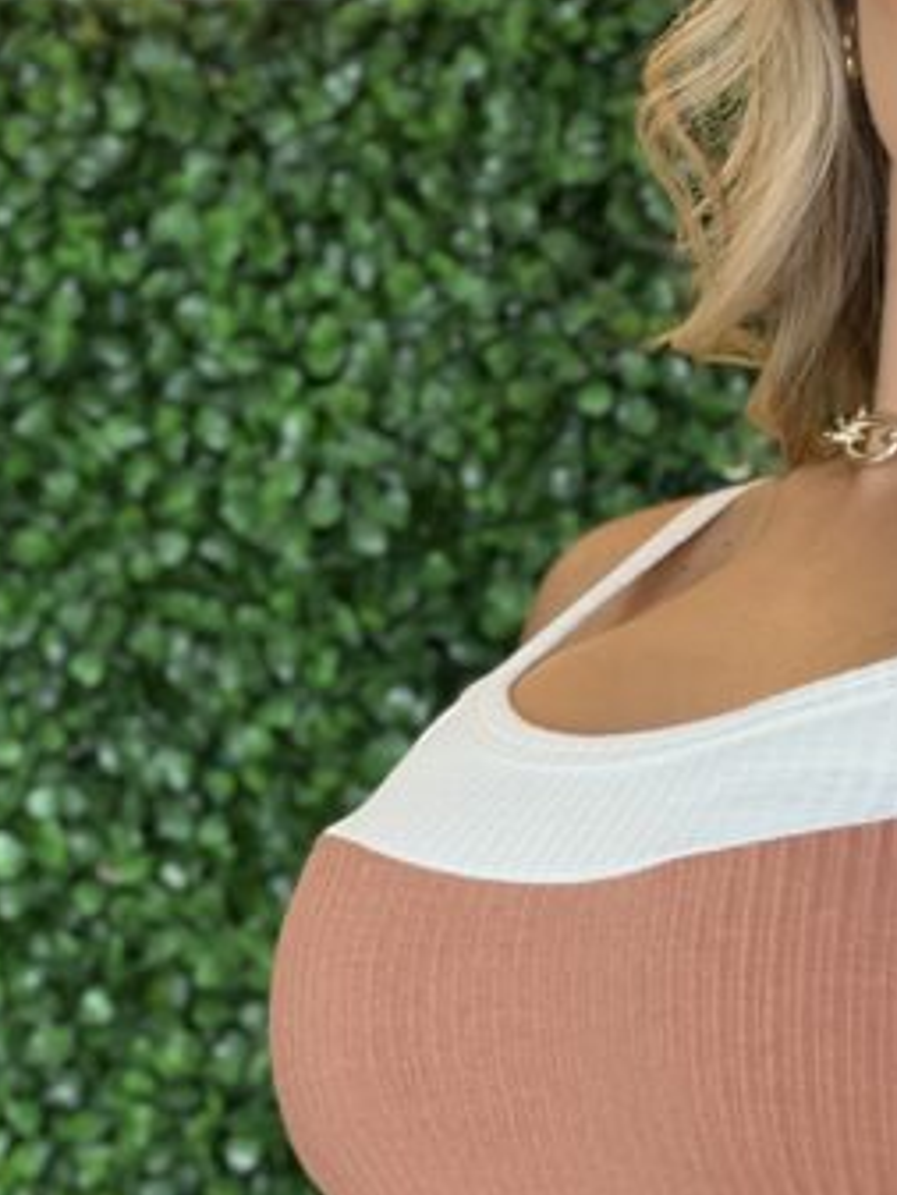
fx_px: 7355
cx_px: 1025
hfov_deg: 6.9
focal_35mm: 213
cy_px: 640
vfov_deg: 9.3
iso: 100
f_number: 2.8
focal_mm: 9
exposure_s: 1/120
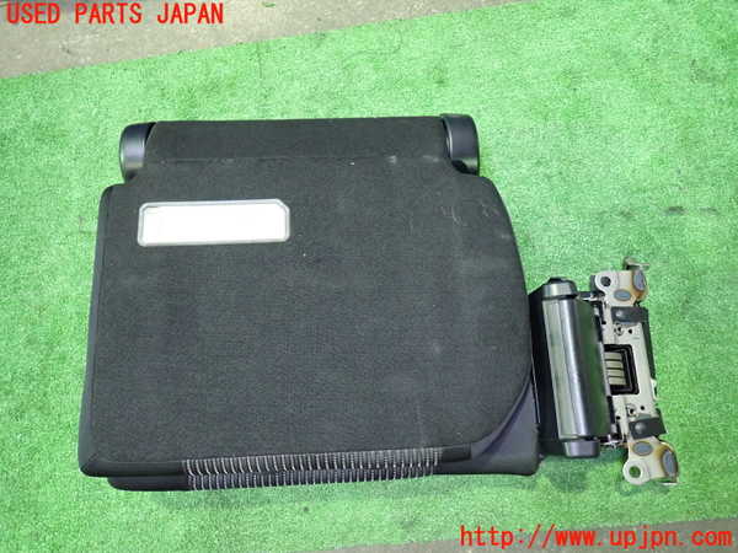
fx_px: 533
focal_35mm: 25
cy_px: 276
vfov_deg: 54.9
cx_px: 369
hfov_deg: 69.4
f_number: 2
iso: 800
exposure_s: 1/25
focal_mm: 4.5
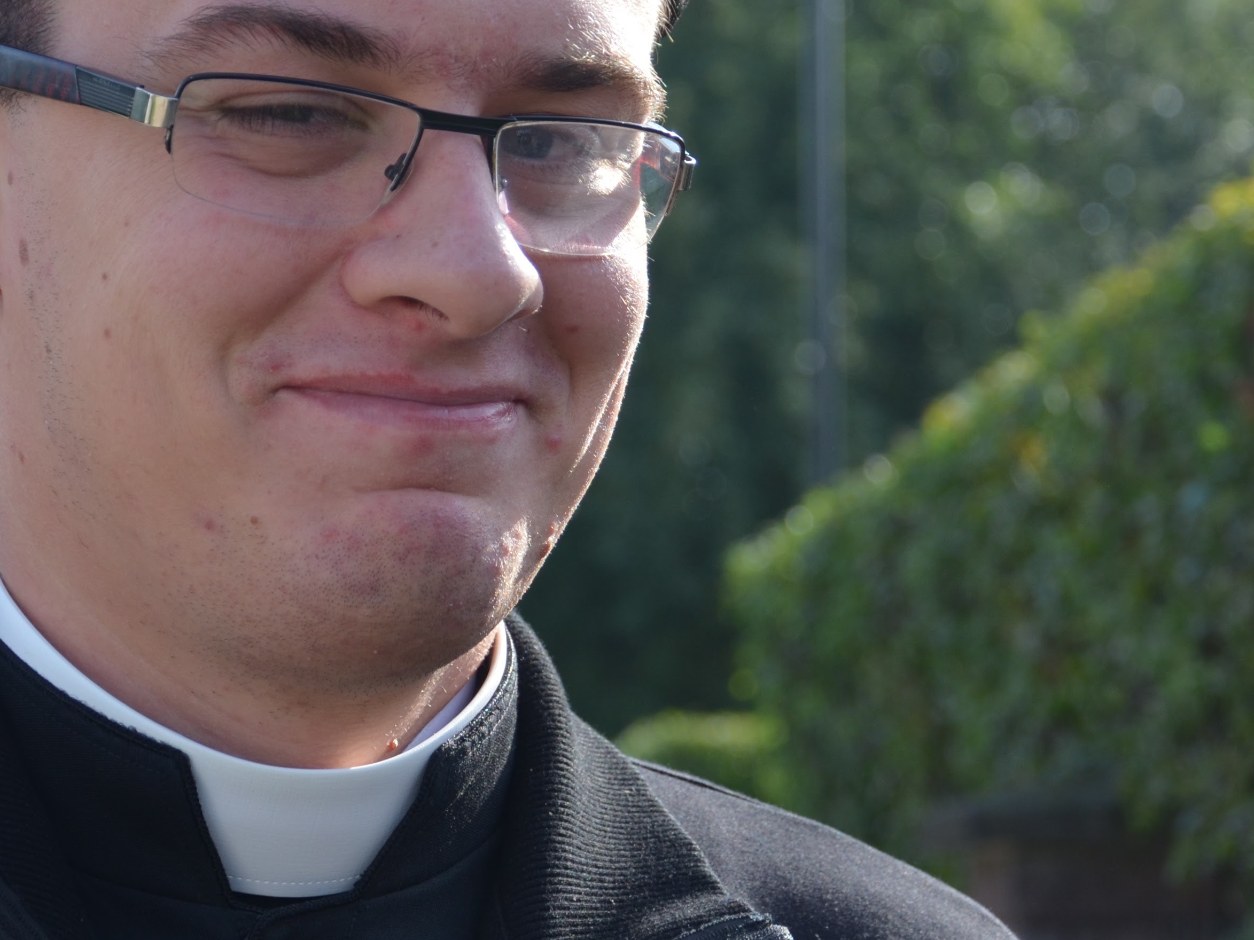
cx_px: 438
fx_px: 4927
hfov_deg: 14.5
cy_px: 303
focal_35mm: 136
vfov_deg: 10.9
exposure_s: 1/400
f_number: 4.8
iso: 200
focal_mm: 45
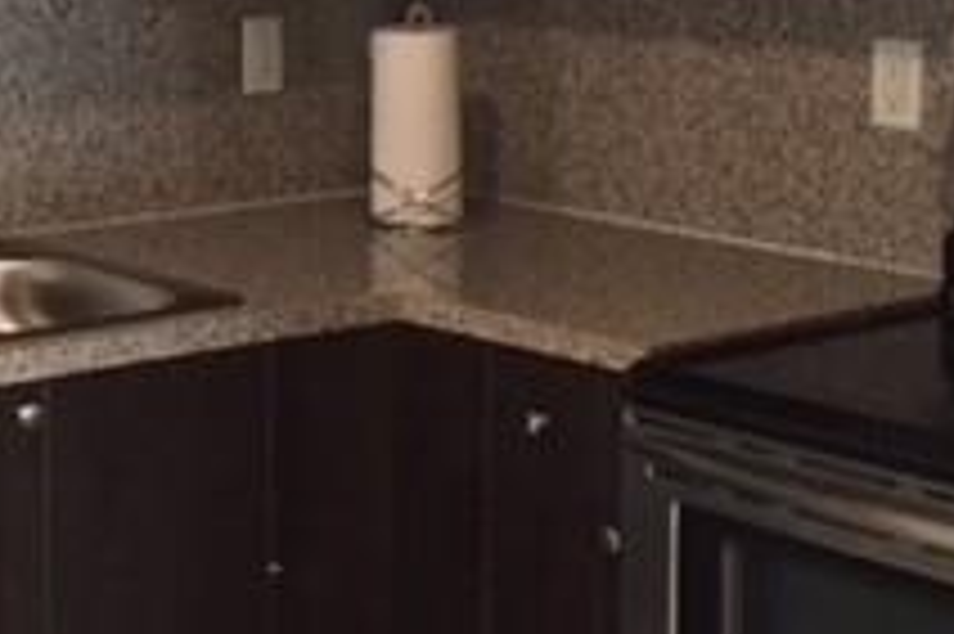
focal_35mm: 91
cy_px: 58
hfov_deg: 21.6
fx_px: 2410
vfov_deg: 14.8
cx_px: -4
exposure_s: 1/15
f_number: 2.2
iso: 250
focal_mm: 4.15
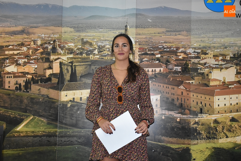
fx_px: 342
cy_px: 80
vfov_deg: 26.5
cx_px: 120
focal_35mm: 51
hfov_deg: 38.8
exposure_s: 1/60
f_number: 4.2
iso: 2200
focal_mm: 34
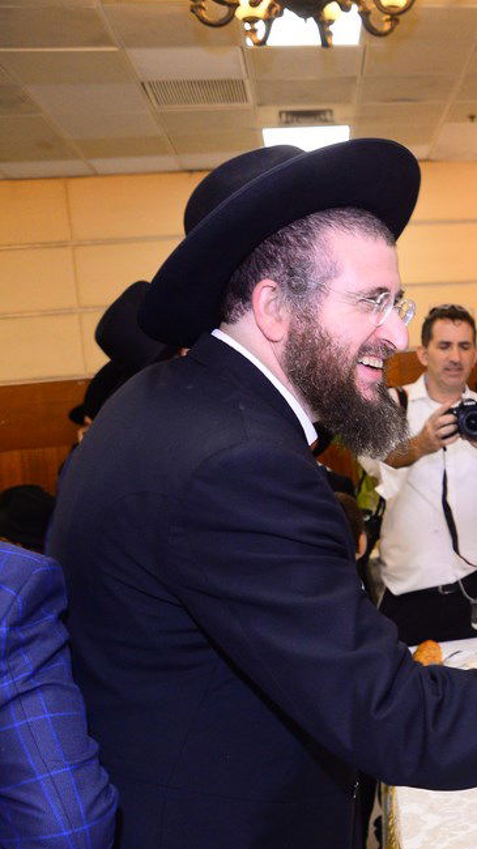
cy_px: 491
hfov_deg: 19.7
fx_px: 1171
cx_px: 732
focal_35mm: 52
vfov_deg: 39.8
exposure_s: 1/125
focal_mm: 28
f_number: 5.6
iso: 2000
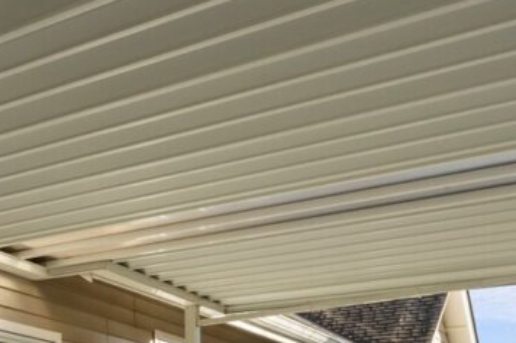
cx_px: -93
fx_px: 845
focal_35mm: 59
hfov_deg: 29.5
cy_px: 474
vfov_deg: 20.5
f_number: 8
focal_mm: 10
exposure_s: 1/100
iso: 800
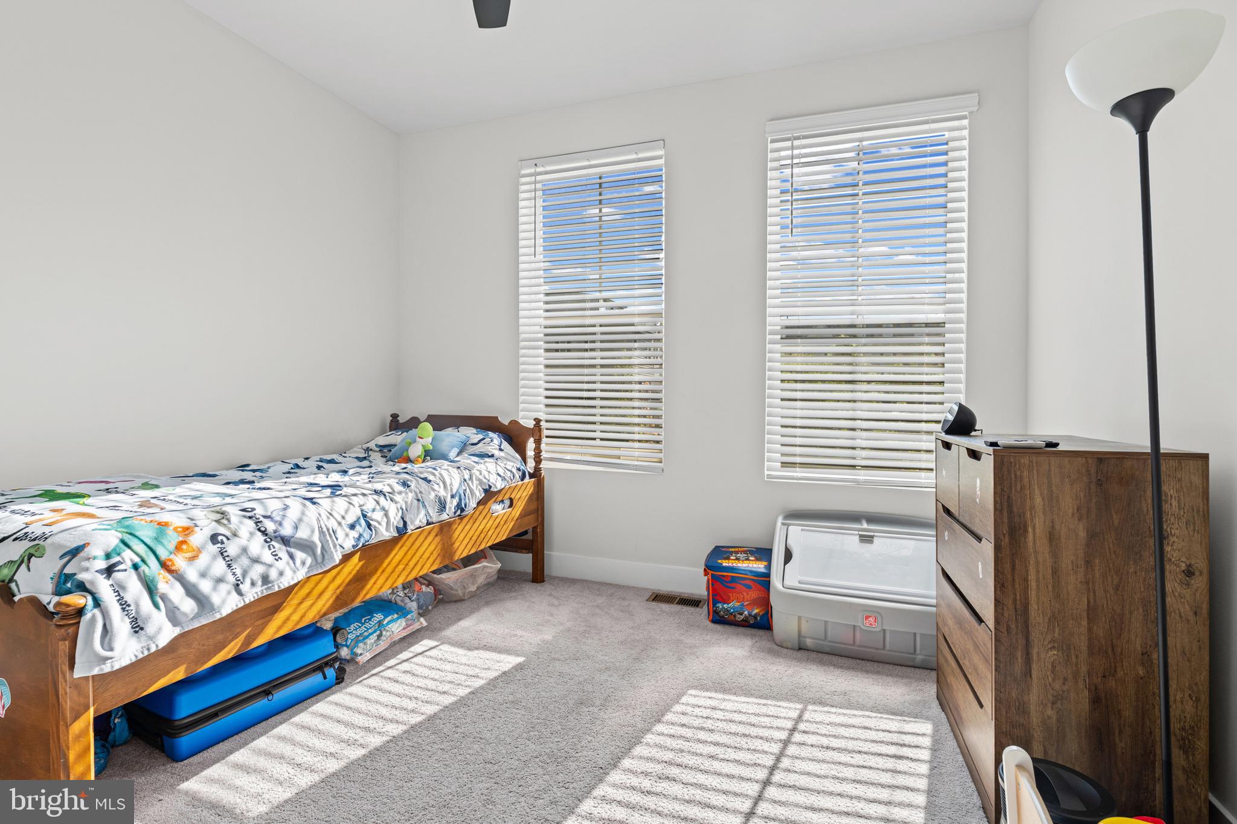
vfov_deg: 73.7
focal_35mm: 16
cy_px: 412
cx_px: 618
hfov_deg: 96.7
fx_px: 550
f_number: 8
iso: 100
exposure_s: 1/20
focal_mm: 16
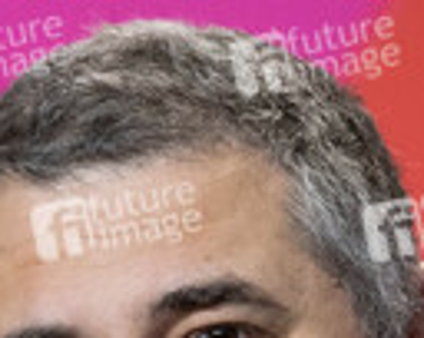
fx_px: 8696
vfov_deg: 2.2
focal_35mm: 694
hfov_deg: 2.8
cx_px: 28
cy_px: 471
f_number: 2.8
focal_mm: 140
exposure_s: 1/220
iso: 2000
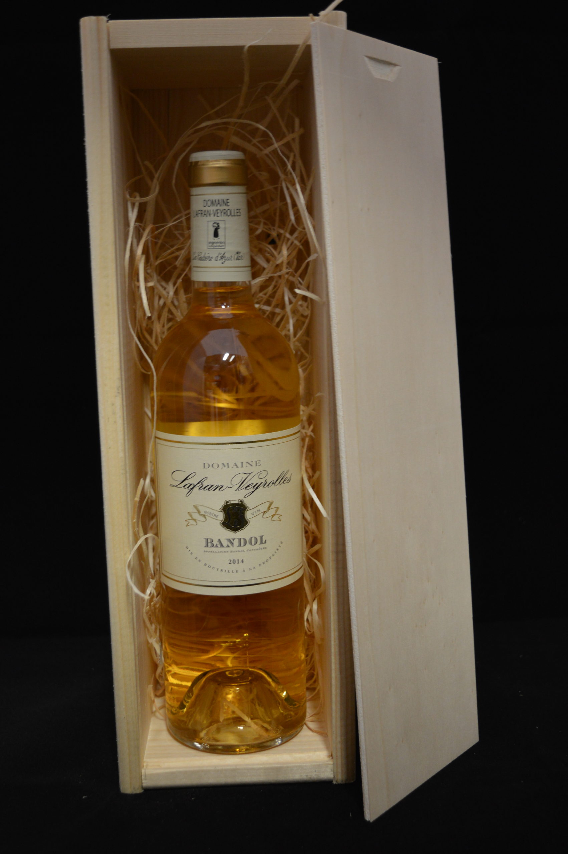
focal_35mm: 42
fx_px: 996
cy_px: 427
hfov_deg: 31.8
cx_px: 284
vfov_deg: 46.4
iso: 720
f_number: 4.2
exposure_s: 1/15
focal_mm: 28
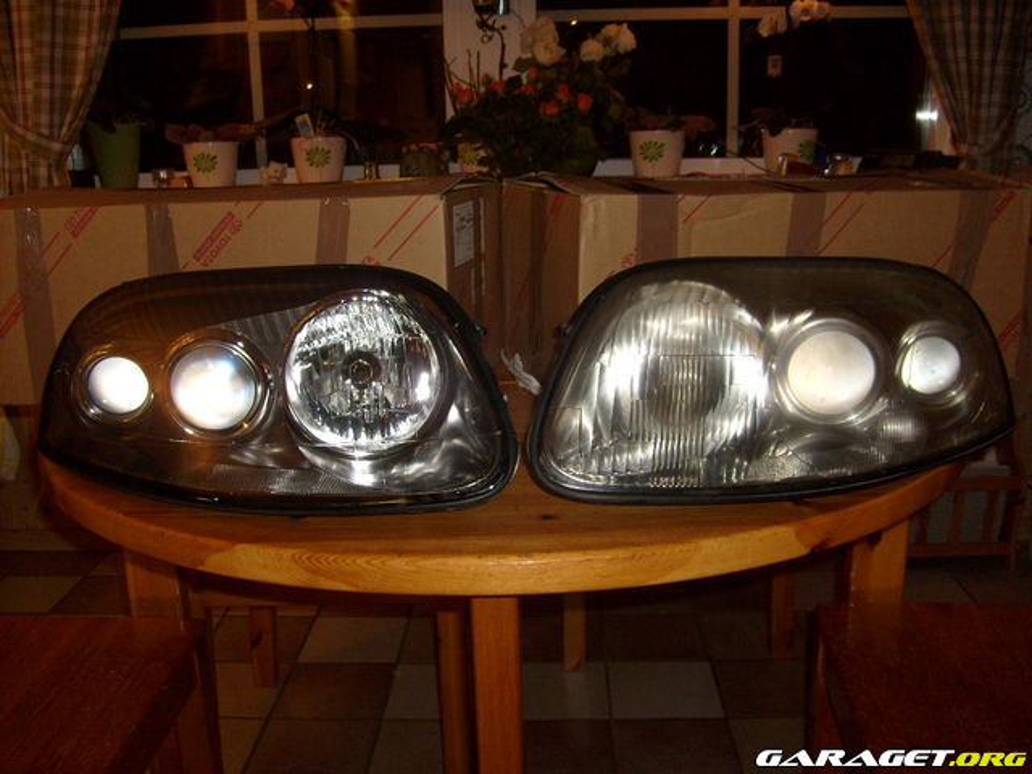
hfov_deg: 52.6
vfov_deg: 40.7
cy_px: 387
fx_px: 1043
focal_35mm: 35
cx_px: 516
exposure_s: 1/45
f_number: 2.8
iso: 100
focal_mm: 5.8
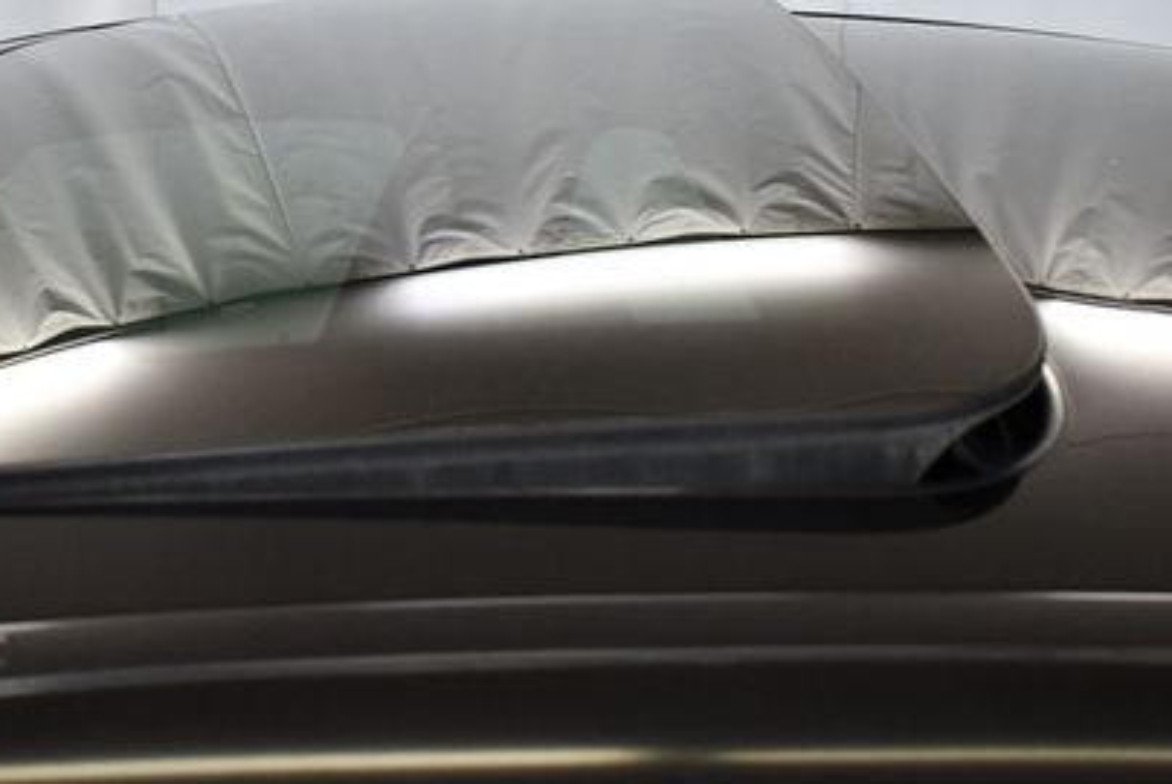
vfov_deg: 23.7
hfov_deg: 34.7
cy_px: 244
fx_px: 1857
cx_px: 383
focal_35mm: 57
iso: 800
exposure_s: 1/200
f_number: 3.5
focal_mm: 18
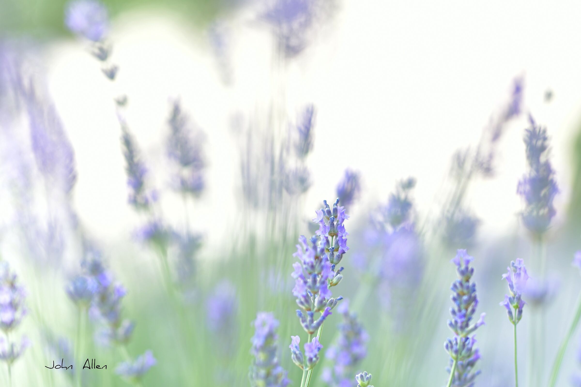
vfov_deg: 10.8
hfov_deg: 16.1
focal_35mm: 127
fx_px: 2049
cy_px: 194
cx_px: 290
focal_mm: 85
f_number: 1.8
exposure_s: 1/250
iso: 100
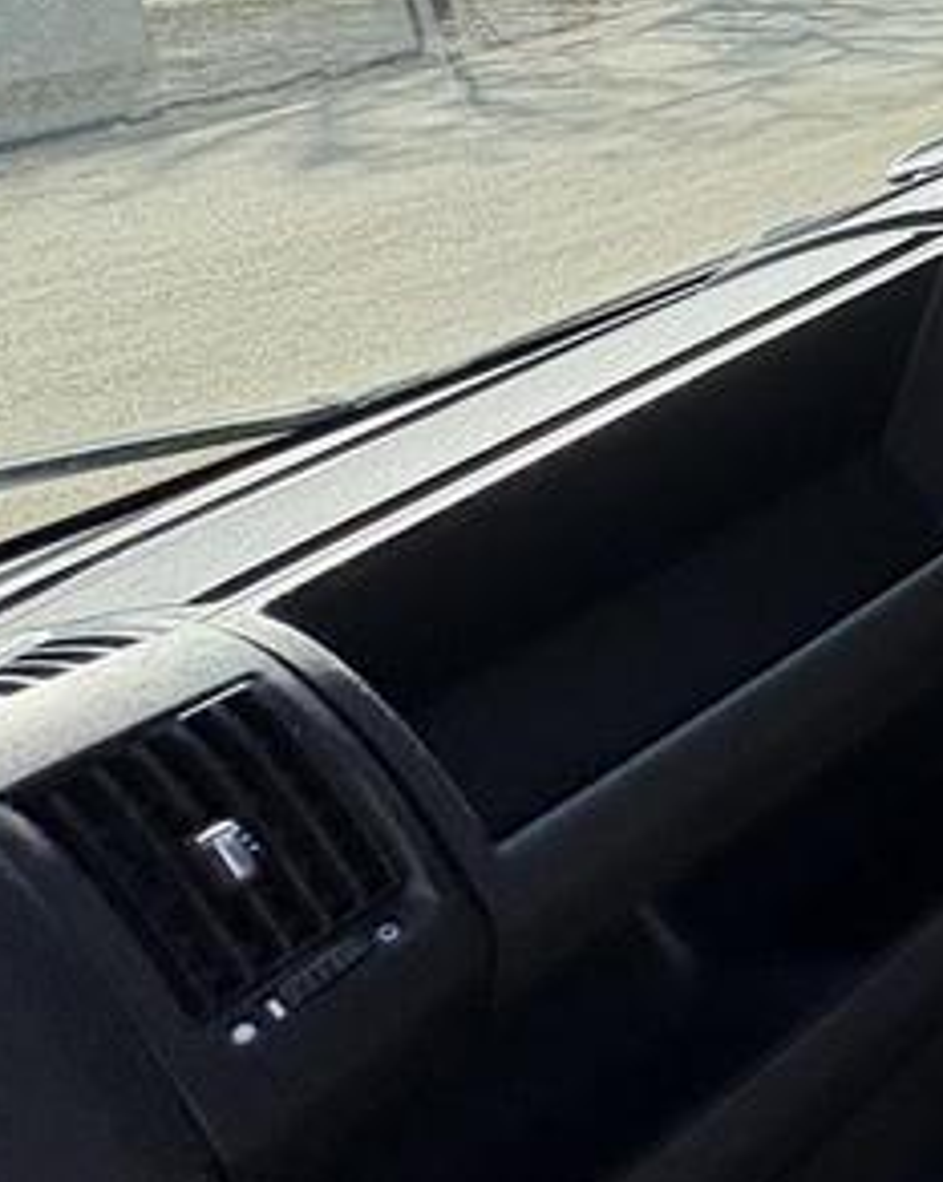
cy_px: 40
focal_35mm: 42
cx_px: 1761
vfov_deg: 39.5
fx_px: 1468
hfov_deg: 21.1
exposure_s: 1/652
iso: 50
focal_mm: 2.22
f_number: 2.2
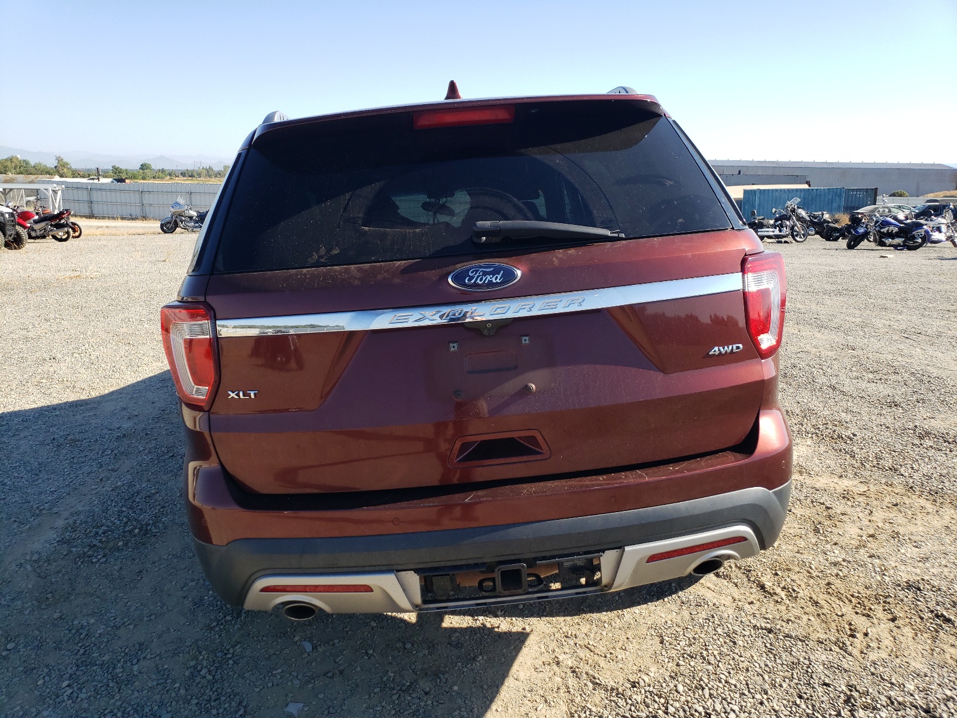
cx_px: 478
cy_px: 359
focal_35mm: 26
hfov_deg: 67.3
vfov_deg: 53.1
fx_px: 719
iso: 50
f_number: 1.5
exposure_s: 1/1429
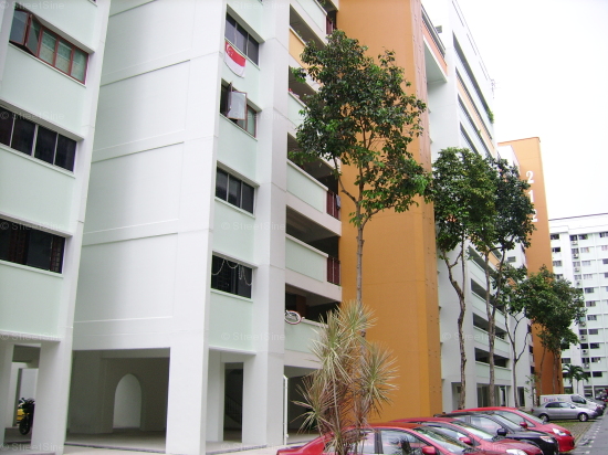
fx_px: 614
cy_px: 228
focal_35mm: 35
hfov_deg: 52.6
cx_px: 304
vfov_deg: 40.7
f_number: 2.8
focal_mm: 5.95
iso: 50
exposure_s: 1/297
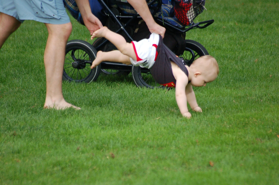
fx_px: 3481
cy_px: 92
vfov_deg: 3.0
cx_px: 140
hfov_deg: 4.6
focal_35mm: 450
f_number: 5.6
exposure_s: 1/500
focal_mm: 300
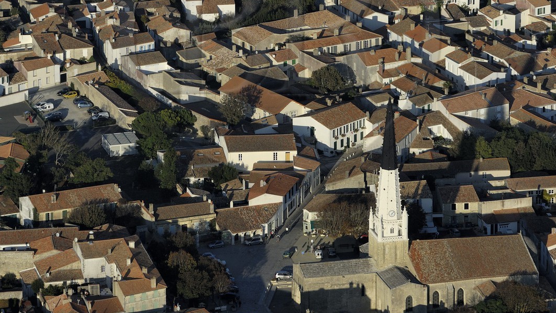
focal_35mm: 308
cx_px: 278
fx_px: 4540
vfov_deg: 3.9
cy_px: 30
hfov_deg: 7.0
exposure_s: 1/800
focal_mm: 130
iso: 100
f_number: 5
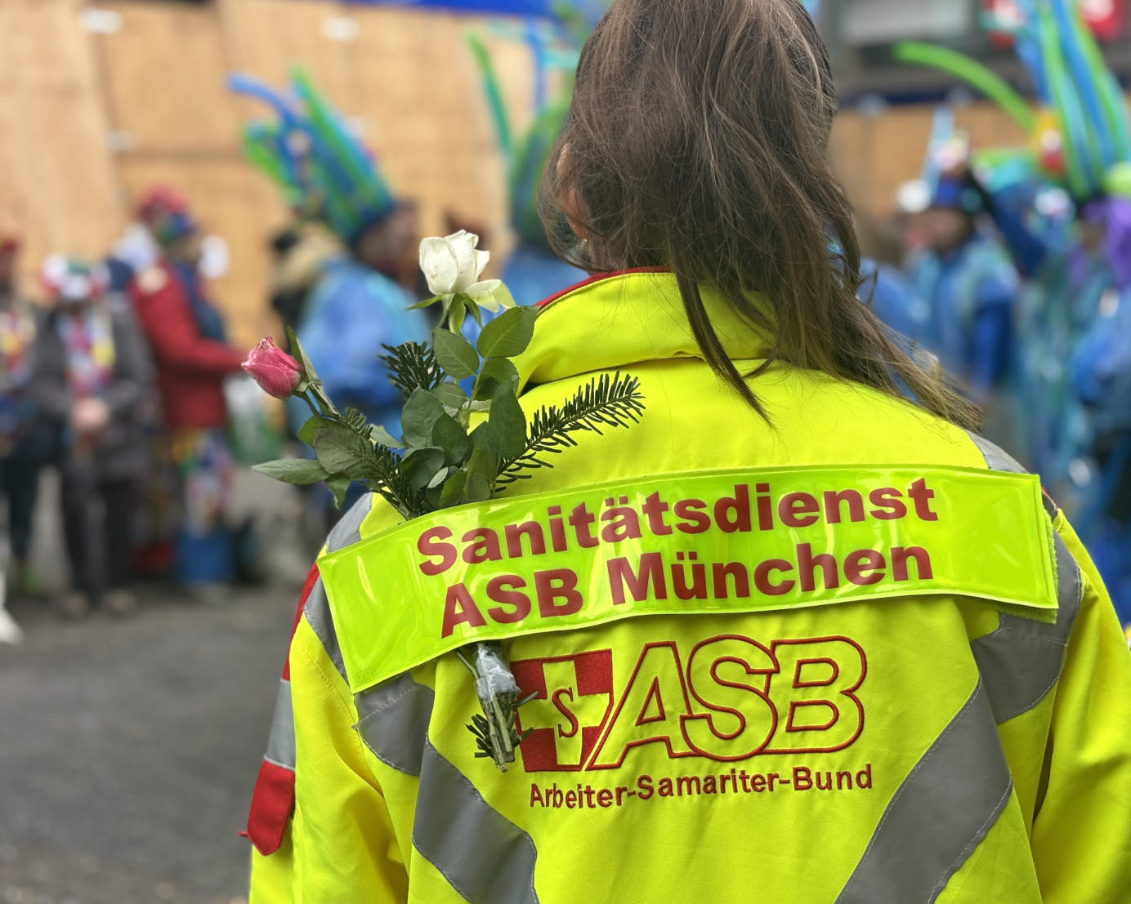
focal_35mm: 55
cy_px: 447
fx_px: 1841
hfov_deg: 34.1
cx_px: 534
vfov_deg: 27.6
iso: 32
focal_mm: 6
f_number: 1.6
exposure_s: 1/161
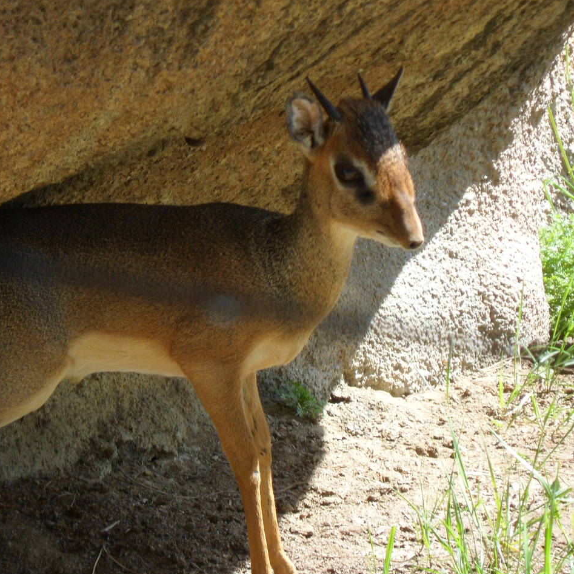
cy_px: 296
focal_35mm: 403
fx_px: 7560
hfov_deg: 4.3
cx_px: 187
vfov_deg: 4.3
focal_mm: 46.8
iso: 80
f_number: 5.9
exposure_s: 1/125
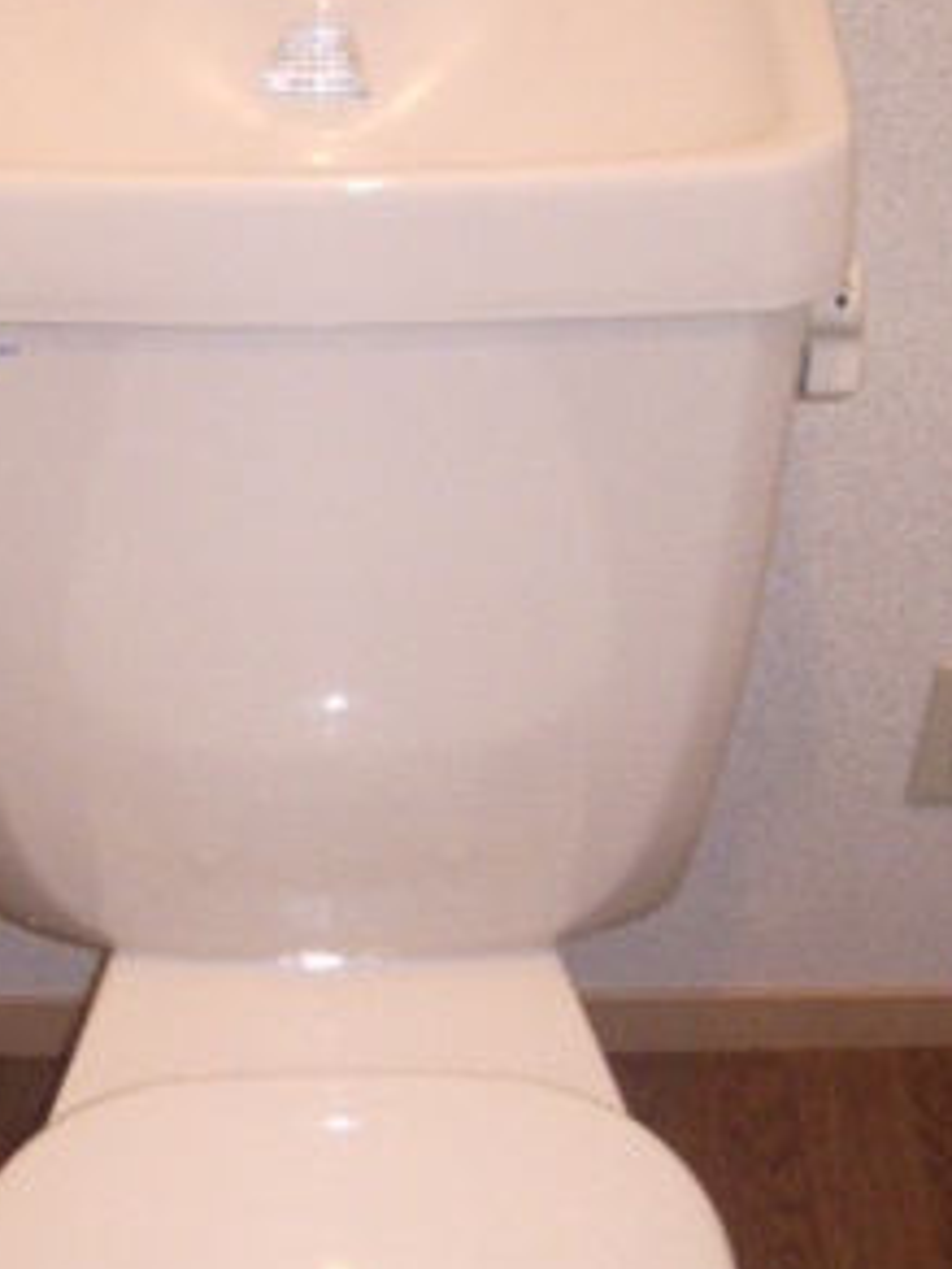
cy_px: 860
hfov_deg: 20.4
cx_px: 317
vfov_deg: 26.9
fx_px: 2640
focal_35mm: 72
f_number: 2.6
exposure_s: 1/40
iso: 160
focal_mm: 5.8
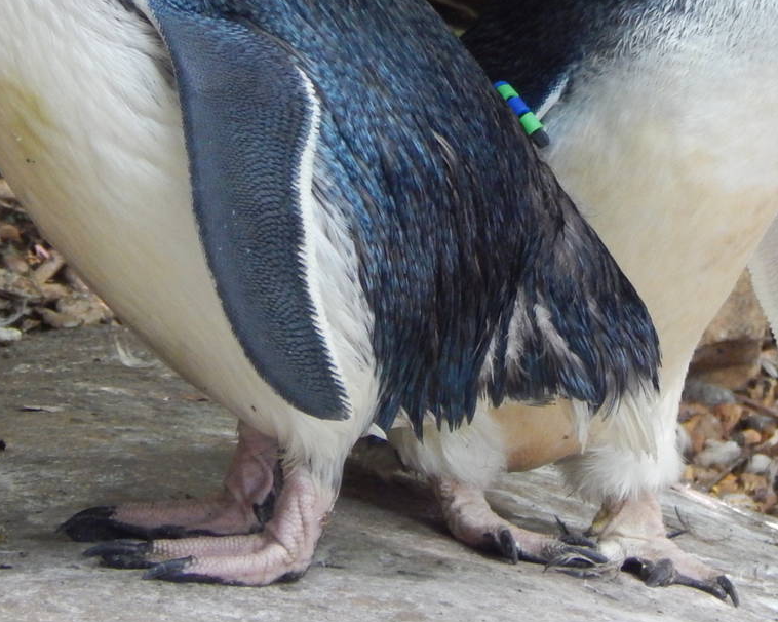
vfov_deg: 1.7
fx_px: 20396
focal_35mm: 886
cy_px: 103
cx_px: 418
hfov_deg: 2.2
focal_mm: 76.4
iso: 400
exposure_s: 1/30
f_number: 5.7
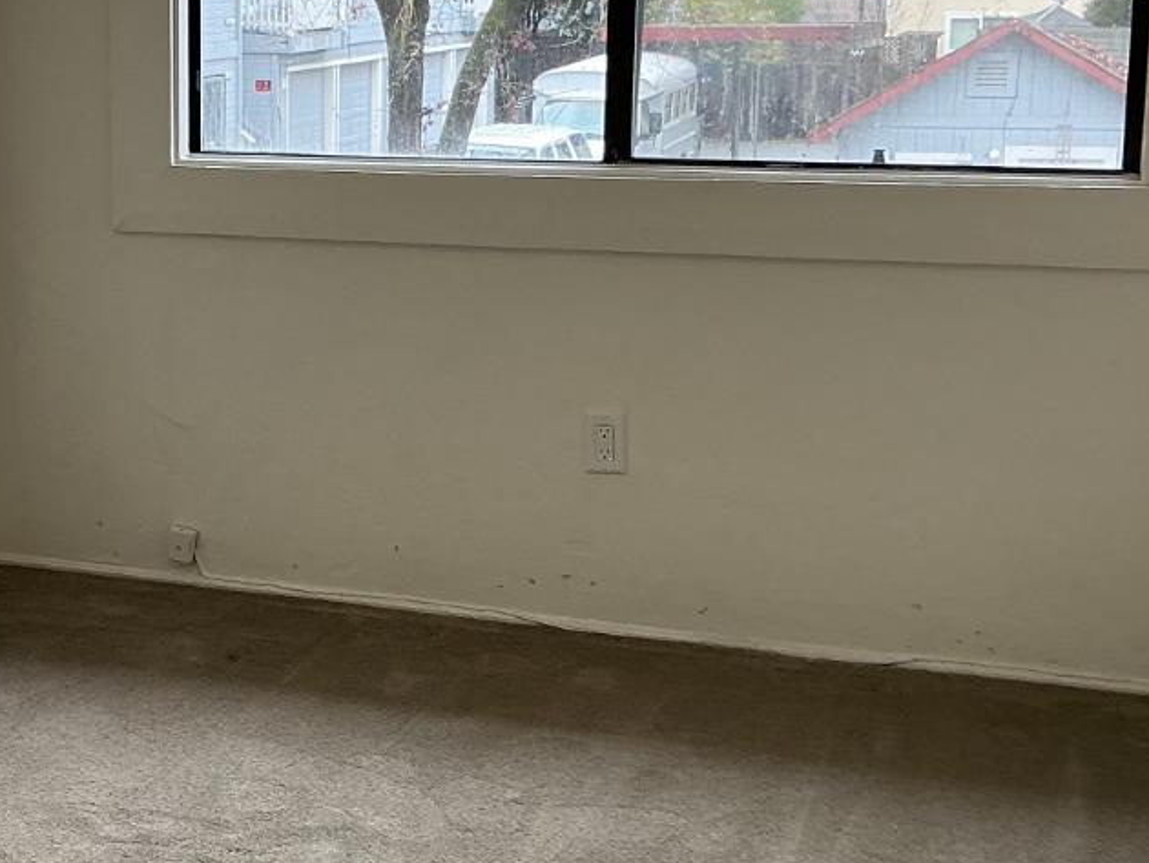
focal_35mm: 69
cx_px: 179
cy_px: 360
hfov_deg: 27.4
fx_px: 2291
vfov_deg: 21.3
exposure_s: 1/60
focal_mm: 3
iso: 40
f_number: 1.8
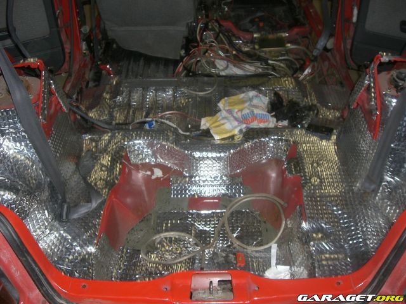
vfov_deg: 37.7
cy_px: 152
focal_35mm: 38
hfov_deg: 49.0
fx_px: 446
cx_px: 203
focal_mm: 6.2
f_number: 2.7
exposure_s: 1/60
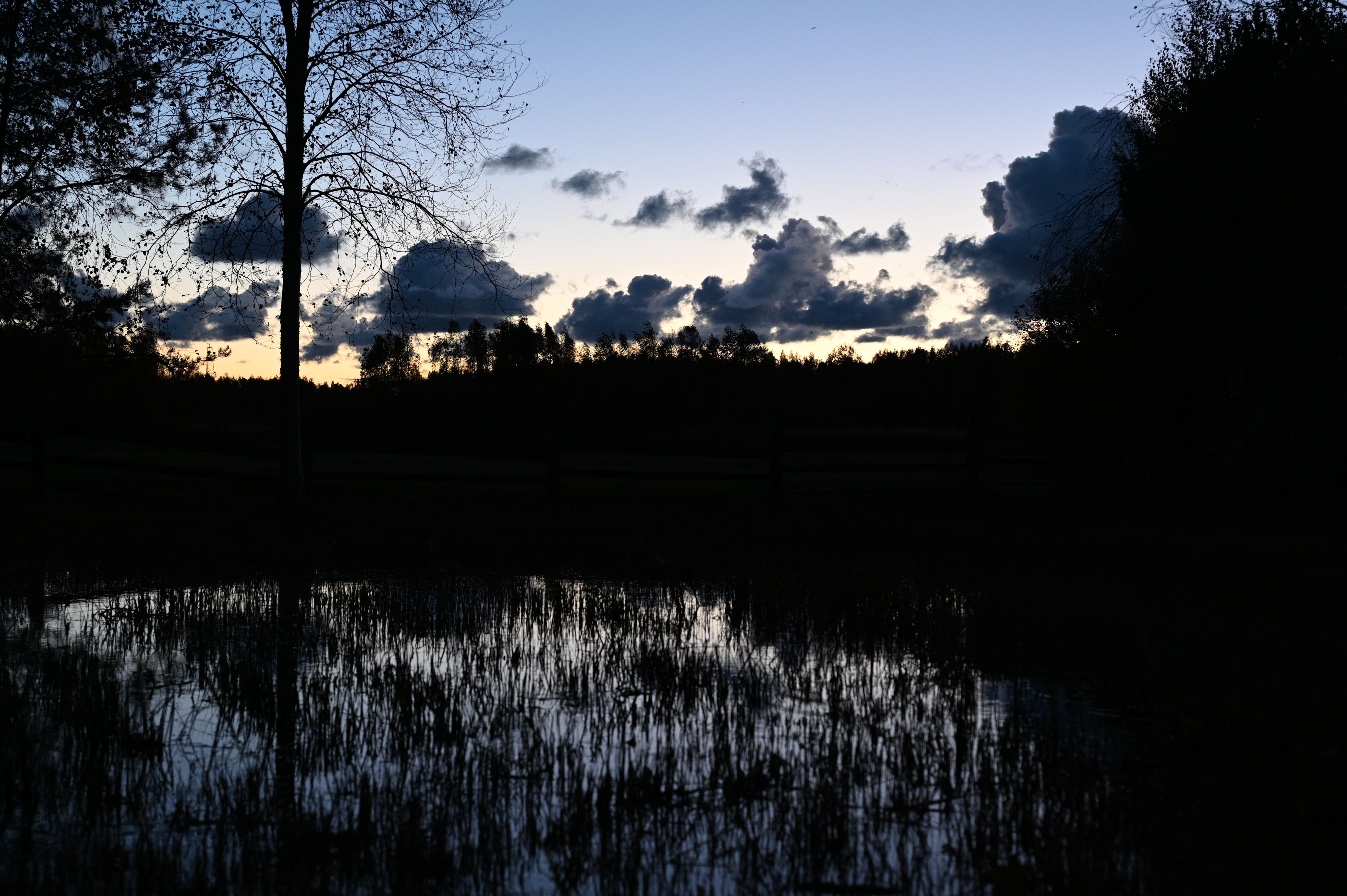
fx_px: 1832
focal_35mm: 49
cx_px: 698
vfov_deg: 27.5
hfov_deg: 40.4
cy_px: 459
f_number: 4
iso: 1100
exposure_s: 1/100
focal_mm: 44
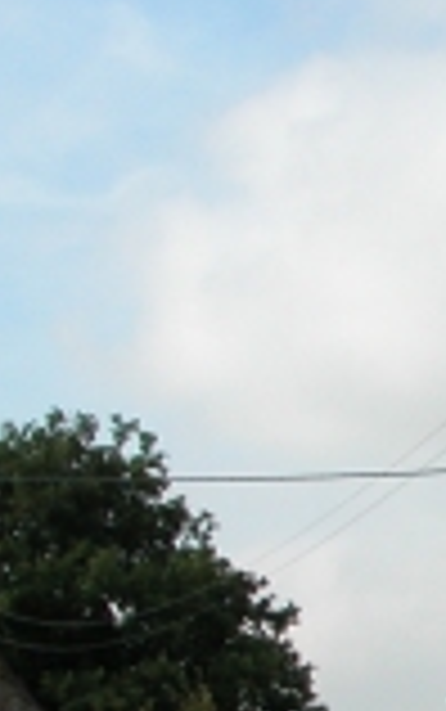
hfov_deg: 7.8
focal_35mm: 160
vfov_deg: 12.9
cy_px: 720
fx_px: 3106
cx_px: 982
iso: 100
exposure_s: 1/243
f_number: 6.3
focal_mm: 8.9
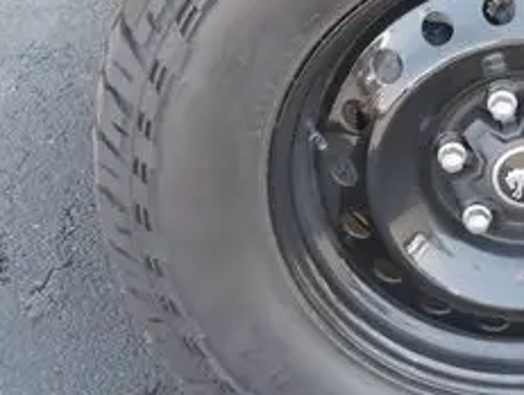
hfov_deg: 11.8
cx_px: 492
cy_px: 115
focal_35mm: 166
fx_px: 2517
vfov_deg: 9.0
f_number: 5.4
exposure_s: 1/60
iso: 400
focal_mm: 30
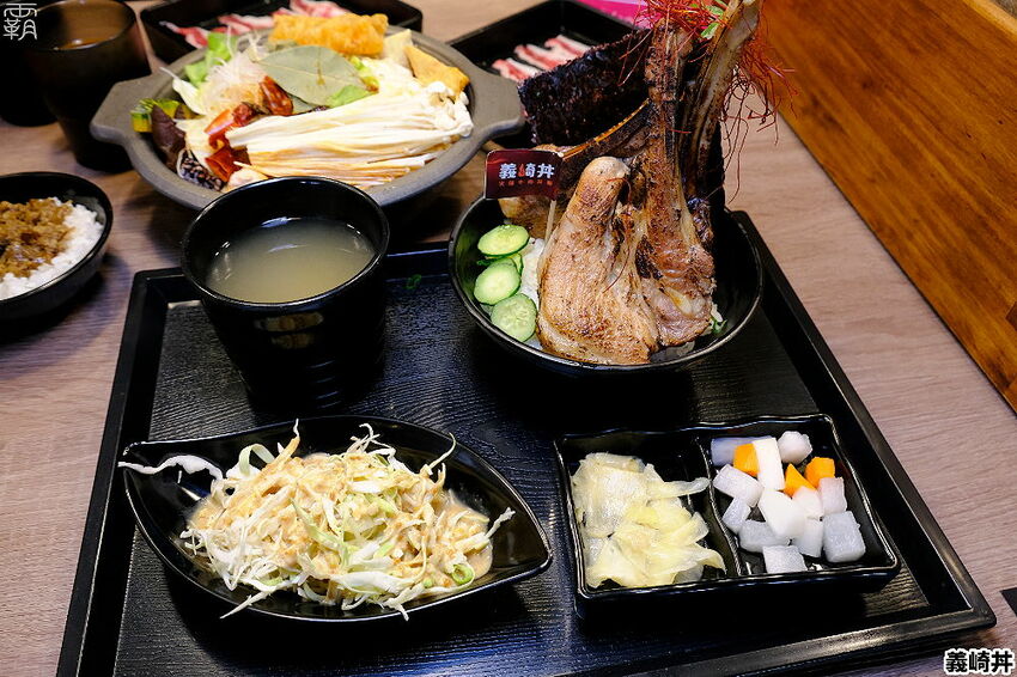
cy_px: 338
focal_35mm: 27
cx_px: 508
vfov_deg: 47.9
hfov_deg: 67.4
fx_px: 762
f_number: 5
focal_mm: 18
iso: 1000
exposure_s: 1/80
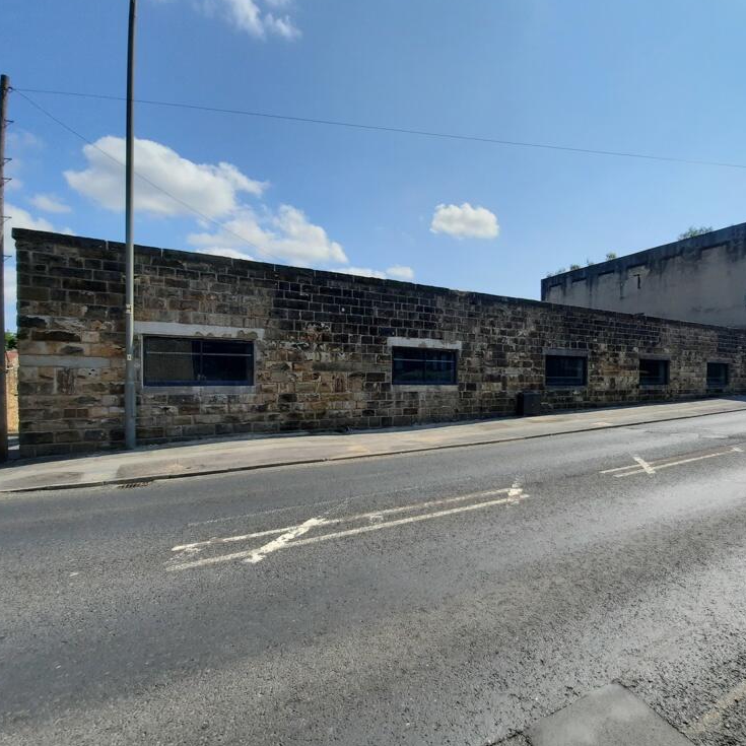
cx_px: 443
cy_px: 377
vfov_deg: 87.4
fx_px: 390
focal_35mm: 16
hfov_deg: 86.5
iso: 40
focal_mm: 1.74
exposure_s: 1/2132
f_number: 2.2
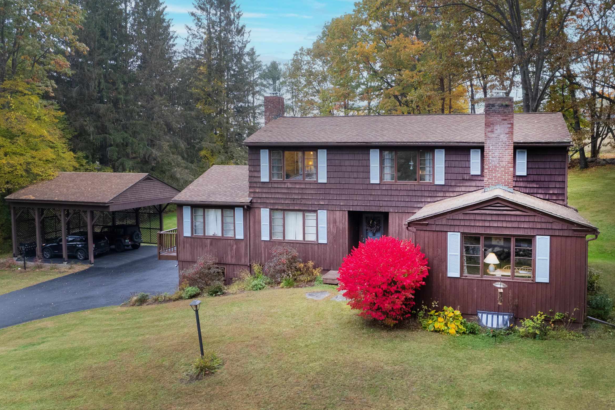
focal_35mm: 29
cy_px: 243
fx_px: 495
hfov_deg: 63.5
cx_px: 337
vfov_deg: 44.7
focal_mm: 8.38
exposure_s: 1/15
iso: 140
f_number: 2.8
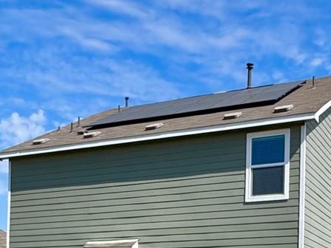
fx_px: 612
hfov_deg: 30.2
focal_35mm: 64
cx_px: 147
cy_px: 329
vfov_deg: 20.7
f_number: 2.2
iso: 50
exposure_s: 1/2273
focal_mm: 2.22
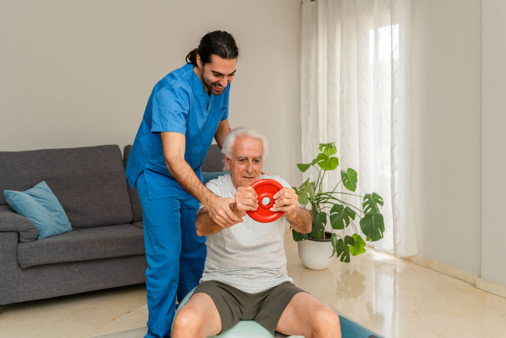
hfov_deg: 54.4
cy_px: 169
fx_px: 492
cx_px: 253
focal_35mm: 35
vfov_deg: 37.9
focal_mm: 35
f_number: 4.5
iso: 400
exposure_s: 1/200
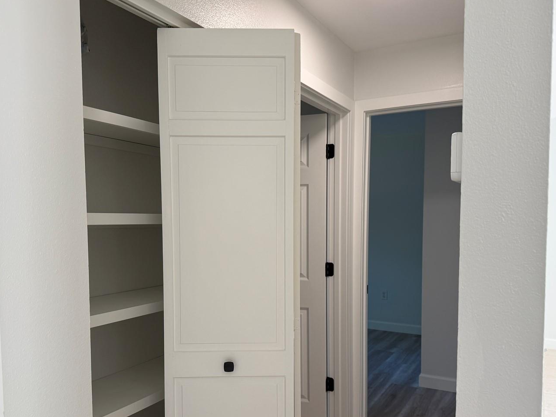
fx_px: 482
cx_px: 255
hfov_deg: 59.9
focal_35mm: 30
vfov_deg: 46.5
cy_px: 251
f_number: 1.78
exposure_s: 1/120
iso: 100
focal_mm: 6.76
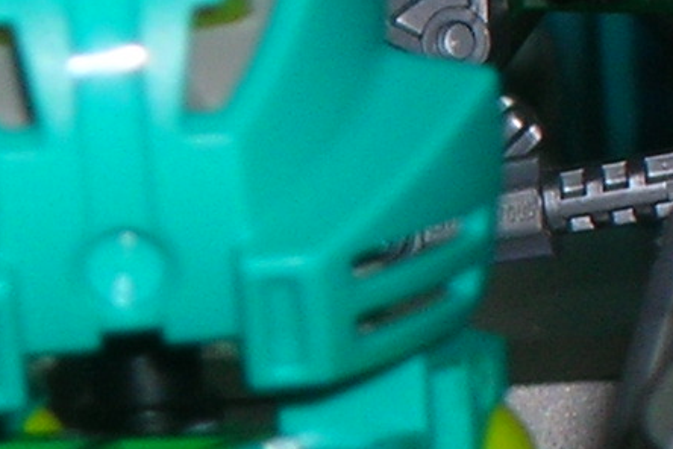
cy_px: 578
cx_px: -250
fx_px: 7814
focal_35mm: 418
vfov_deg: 3.3
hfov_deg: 4.9
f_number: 4.1
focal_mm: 13
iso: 50
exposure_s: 1/60.1
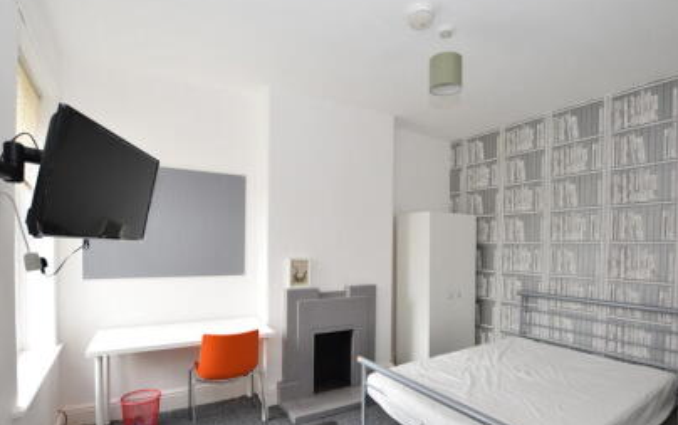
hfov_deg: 91.0
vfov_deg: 64.5
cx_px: 359
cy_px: 254
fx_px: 333
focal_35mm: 18
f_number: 5
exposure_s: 1/60
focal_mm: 10
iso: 800
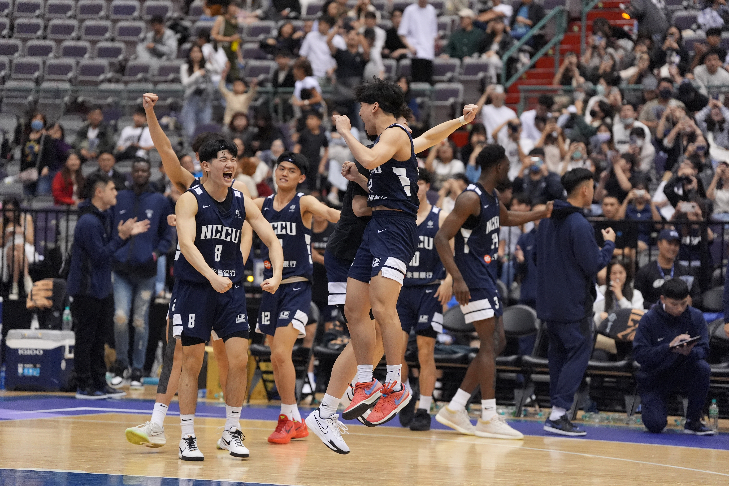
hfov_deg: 14.9
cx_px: 364
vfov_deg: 9.9
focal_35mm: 138
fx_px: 2794
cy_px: 243
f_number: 2.8
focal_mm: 138
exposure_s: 1/1250
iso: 5000
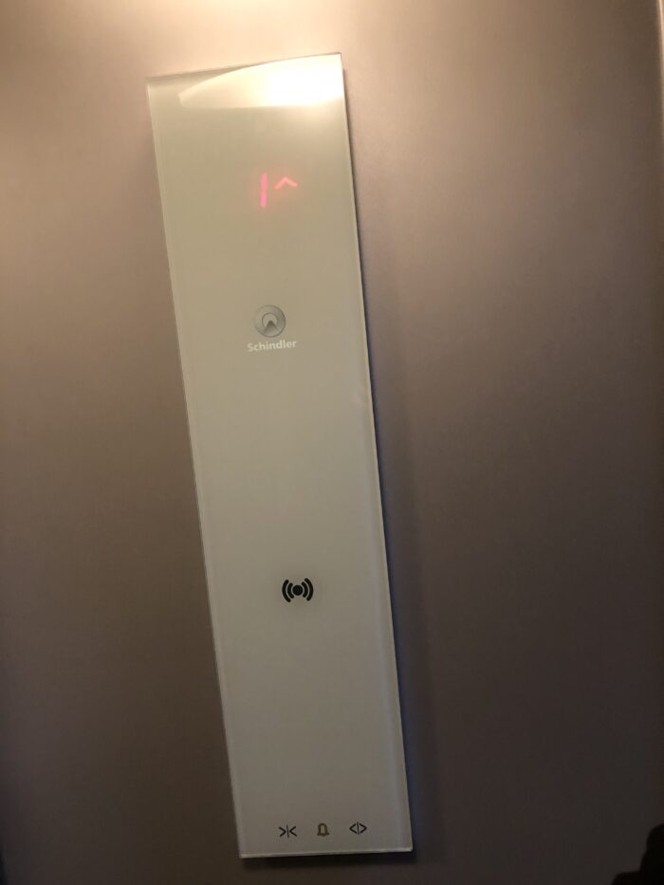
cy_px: 442
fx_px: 716
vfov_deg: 63.4
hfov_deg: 49.8
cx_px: 332
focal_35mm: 28
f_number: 1.8
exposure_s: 1/15
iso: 64
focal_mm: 3.99
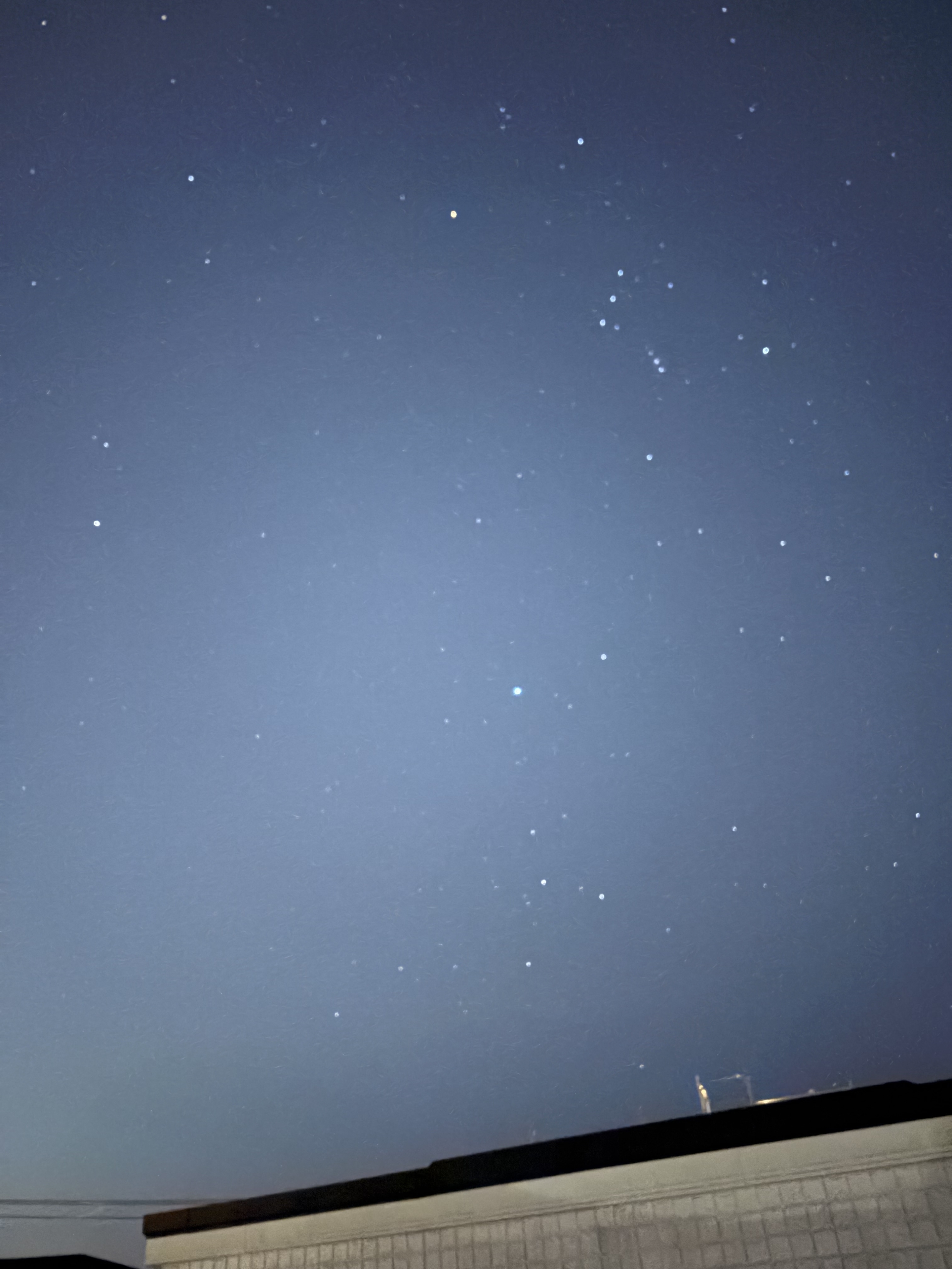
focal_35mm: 26
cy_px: 634
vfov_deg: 67.3
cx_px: 476
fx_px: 953
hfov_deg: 53.1
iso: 4000
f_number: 1.6
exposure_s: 1
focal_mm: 6
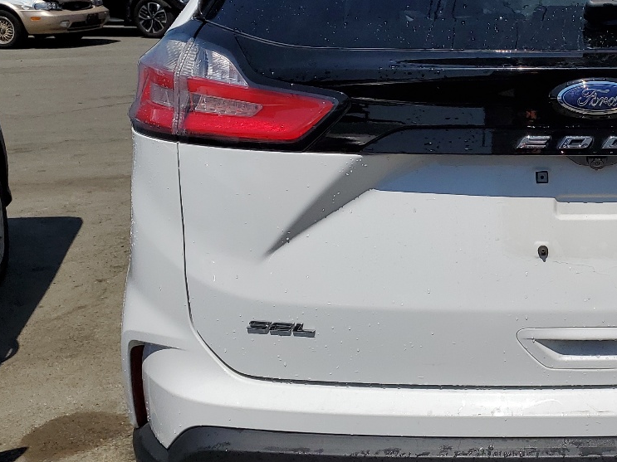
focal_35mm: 56
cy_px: 201
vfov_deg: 26.1
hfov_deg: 32.3
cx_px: 582
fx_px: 998
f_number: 1.5
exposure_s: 1/10000
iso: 52
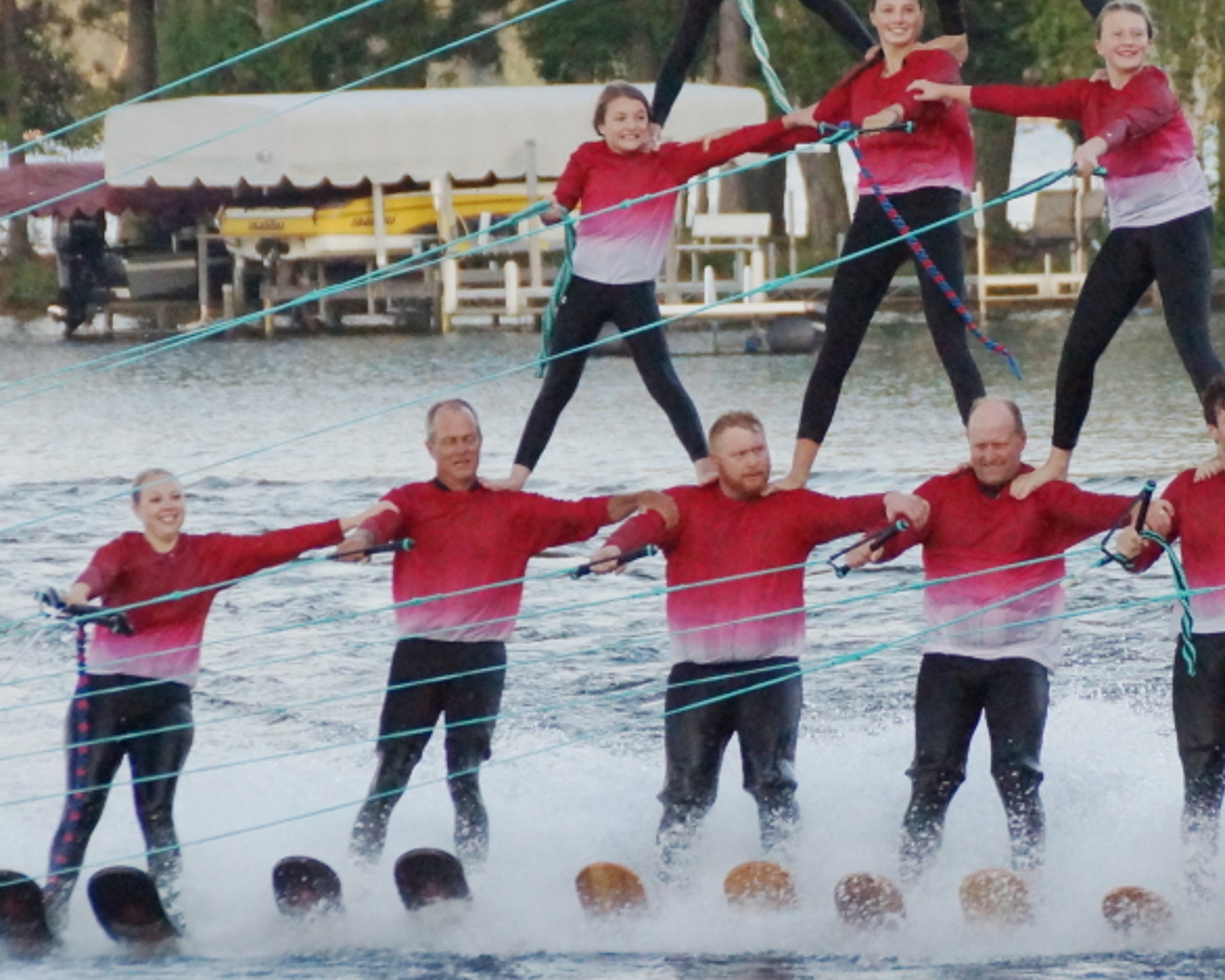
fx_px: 15665
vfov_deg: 3.6
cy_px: 330
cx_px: 855
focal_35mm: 432
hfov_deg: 4.5
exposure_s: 1/320
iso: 1600
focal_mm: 180
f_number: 6.3
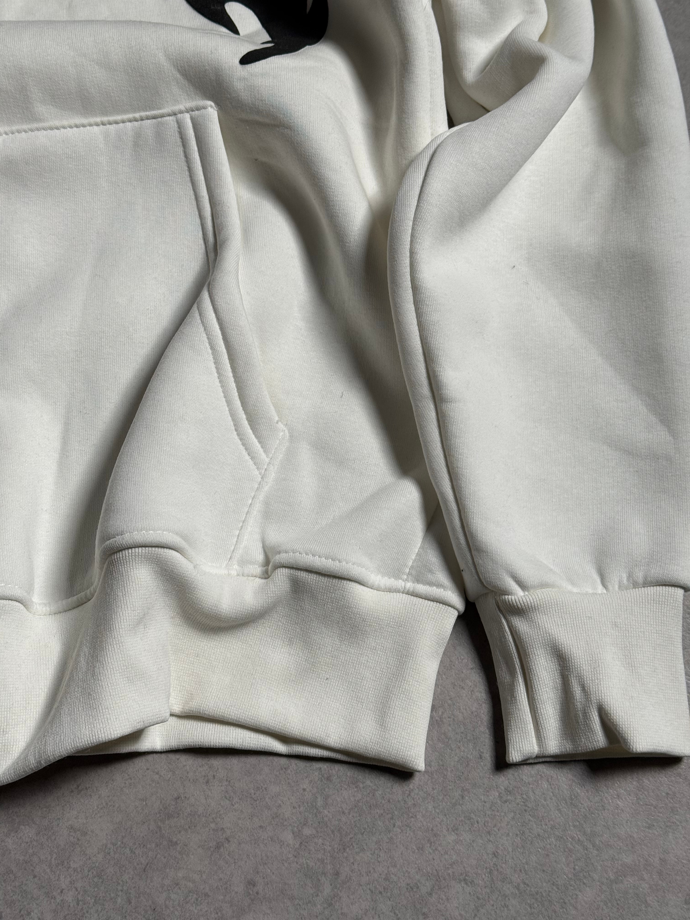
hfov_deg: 30.3
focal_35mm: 48
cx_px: 345
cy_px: 460
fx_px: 1276
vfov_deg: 39.7
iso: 80
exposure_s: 1/100
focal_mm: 6.76
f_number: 1.78
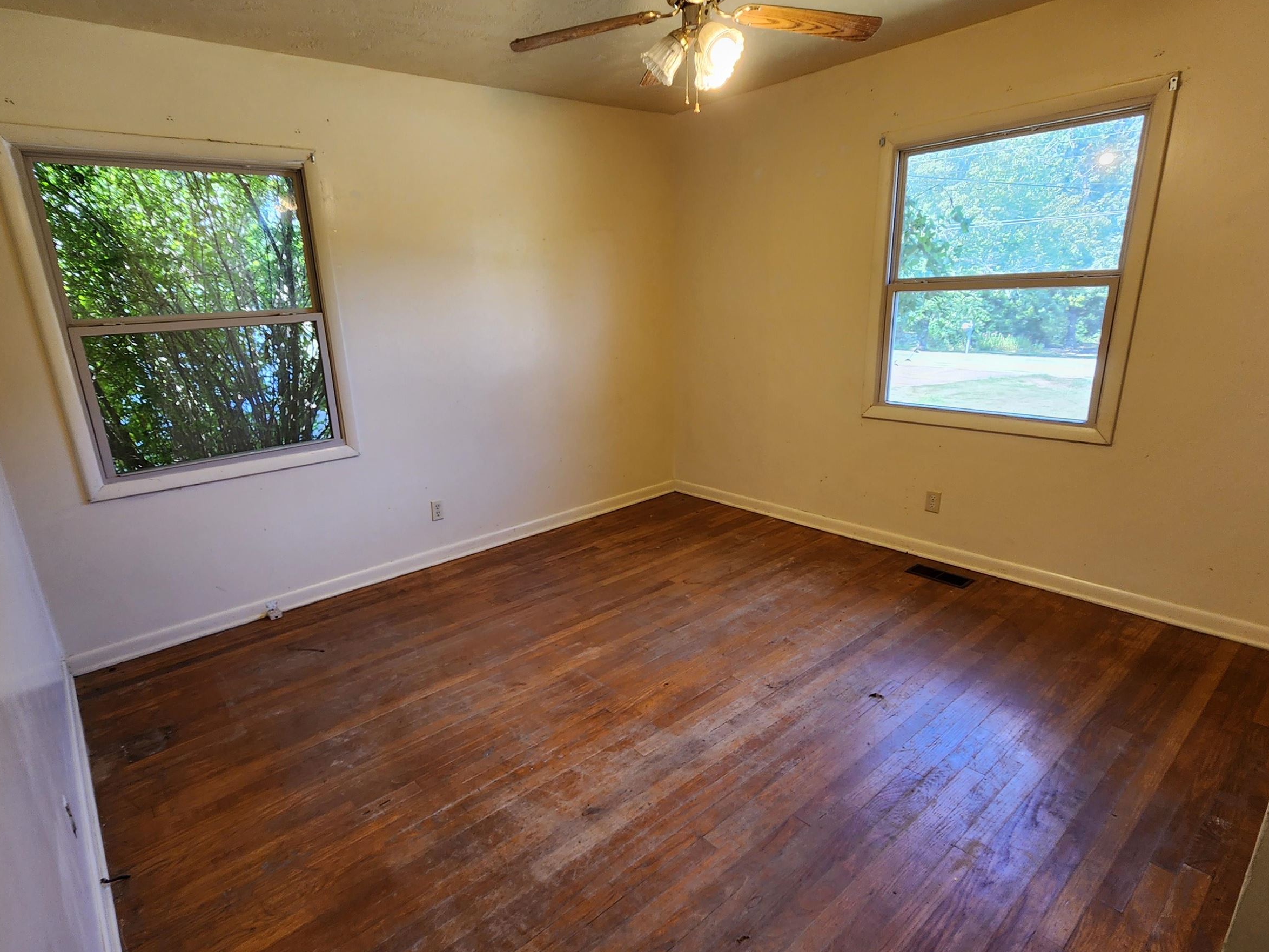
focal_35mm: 17
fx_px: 623
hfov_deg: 90.9
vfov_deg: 74.7
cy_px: 504
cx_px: 593
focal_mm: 2.2
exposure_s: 1/60
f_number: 2.2
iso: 100
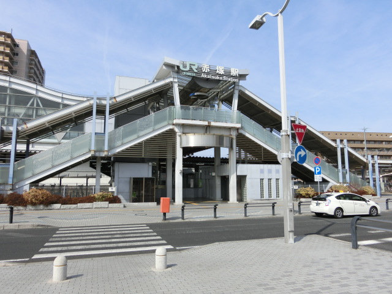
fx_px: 283
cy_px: 147
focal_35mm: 25
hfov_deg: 69.4
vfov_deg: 54.9
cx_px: 196
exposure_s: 1/250
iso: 80
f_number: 7
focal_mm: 4.5
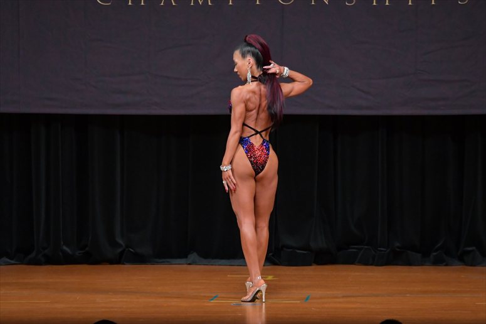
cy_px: 162
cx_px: 243
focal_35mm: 270
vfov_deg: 5.1
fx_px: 3643
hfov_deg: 7.6
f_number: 5.6
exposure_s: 1/400
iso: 4000
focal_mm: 180
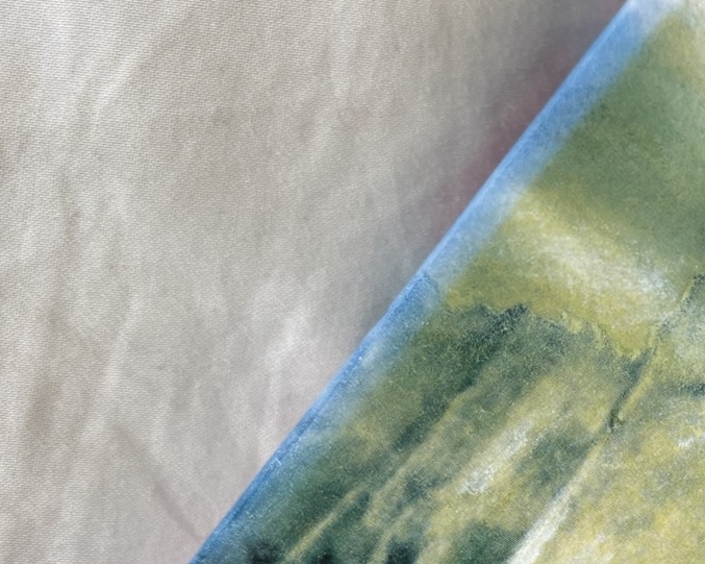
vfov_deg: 19.6
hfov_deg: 24.1
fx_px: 1564
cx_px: 723
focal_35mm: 75
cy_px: 615
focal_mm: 5.96
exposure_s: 1/121
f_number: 1.6
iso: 125
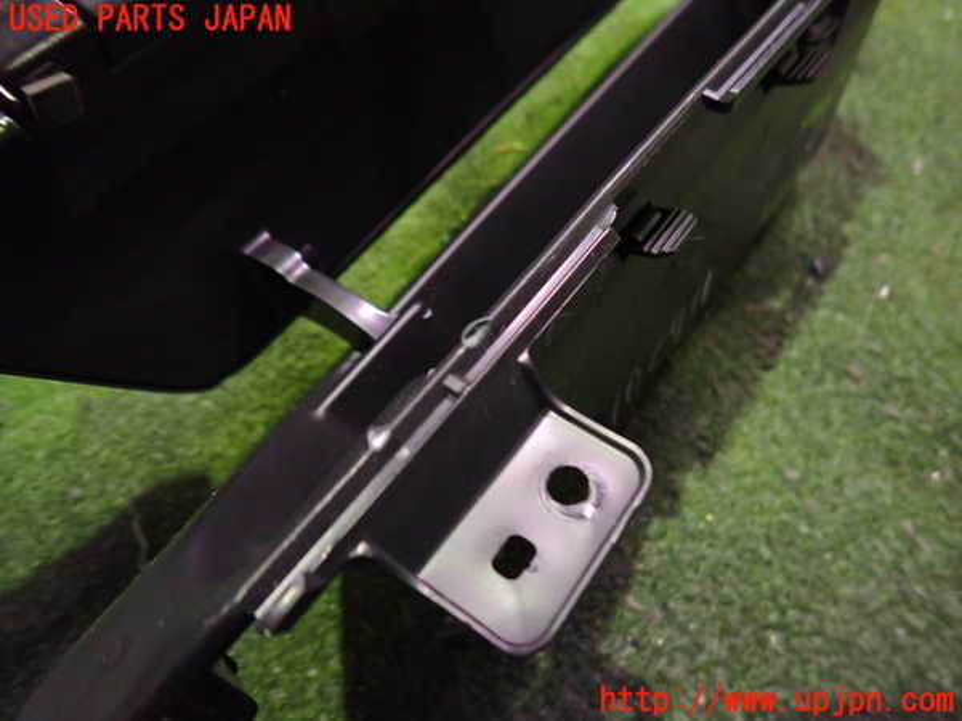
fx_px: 695
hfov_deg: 69.4
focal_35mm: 25
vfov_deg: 54.9
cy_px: 360
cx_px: 481
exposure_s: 1/25
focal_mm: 4.5
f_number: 2
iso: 800
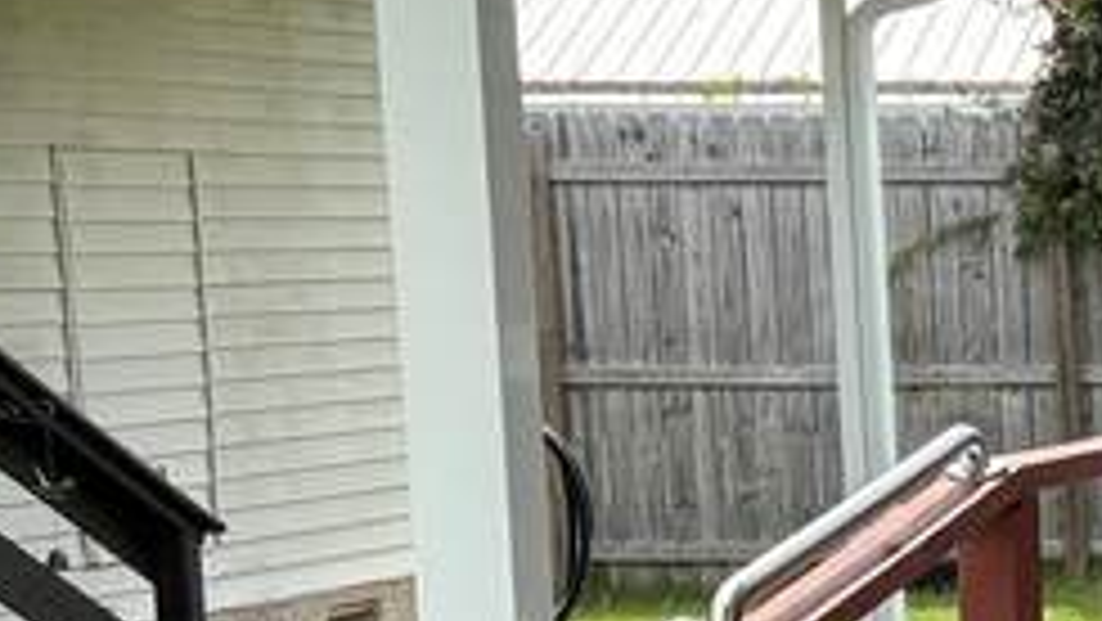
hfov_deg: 12.5
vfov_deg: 8.1
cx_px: 2316
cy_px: 864
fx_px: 4326
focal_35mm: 148
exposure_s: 1/1420
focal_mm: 5.96
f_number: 1.6
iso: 64
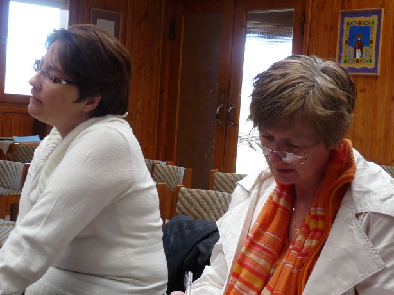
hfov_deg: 26.7
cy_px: 147
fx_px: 831
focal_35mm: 73
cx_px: 190
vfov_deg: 20.2
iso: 160
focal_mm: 7.1
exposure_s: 1/30
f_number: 3
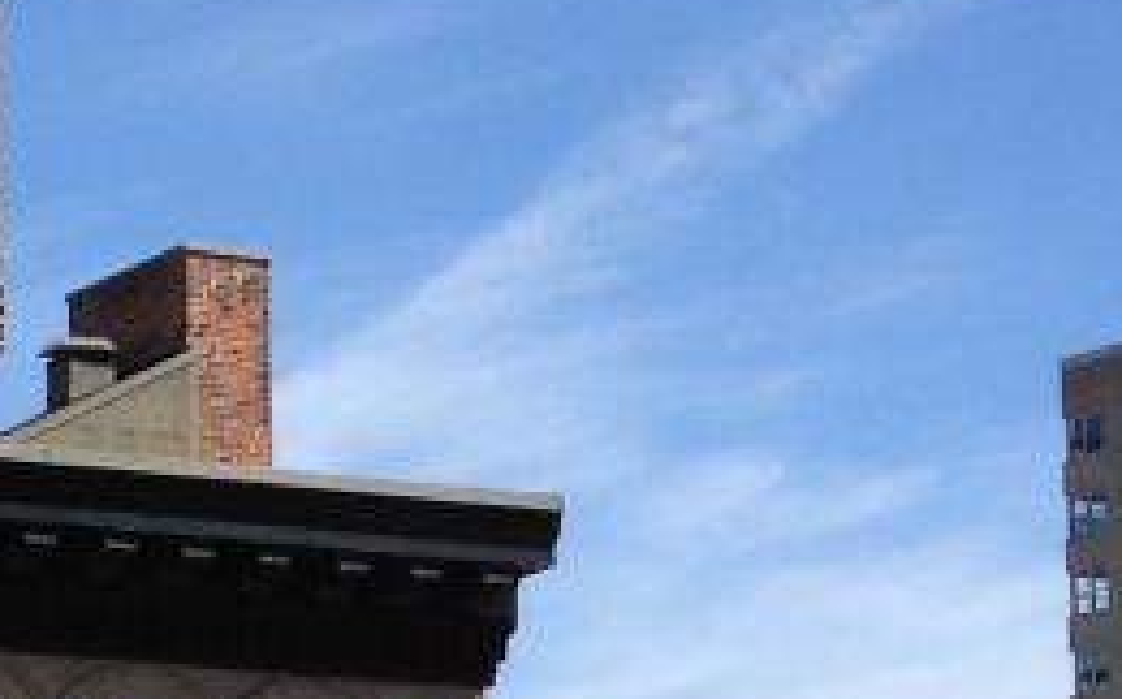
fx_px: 5469
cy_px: 910
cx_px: -384
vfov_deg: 7.2
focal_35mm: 179
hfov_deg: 11.4
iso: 50
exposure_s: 1/1205
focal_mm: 4.12
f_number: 2.4
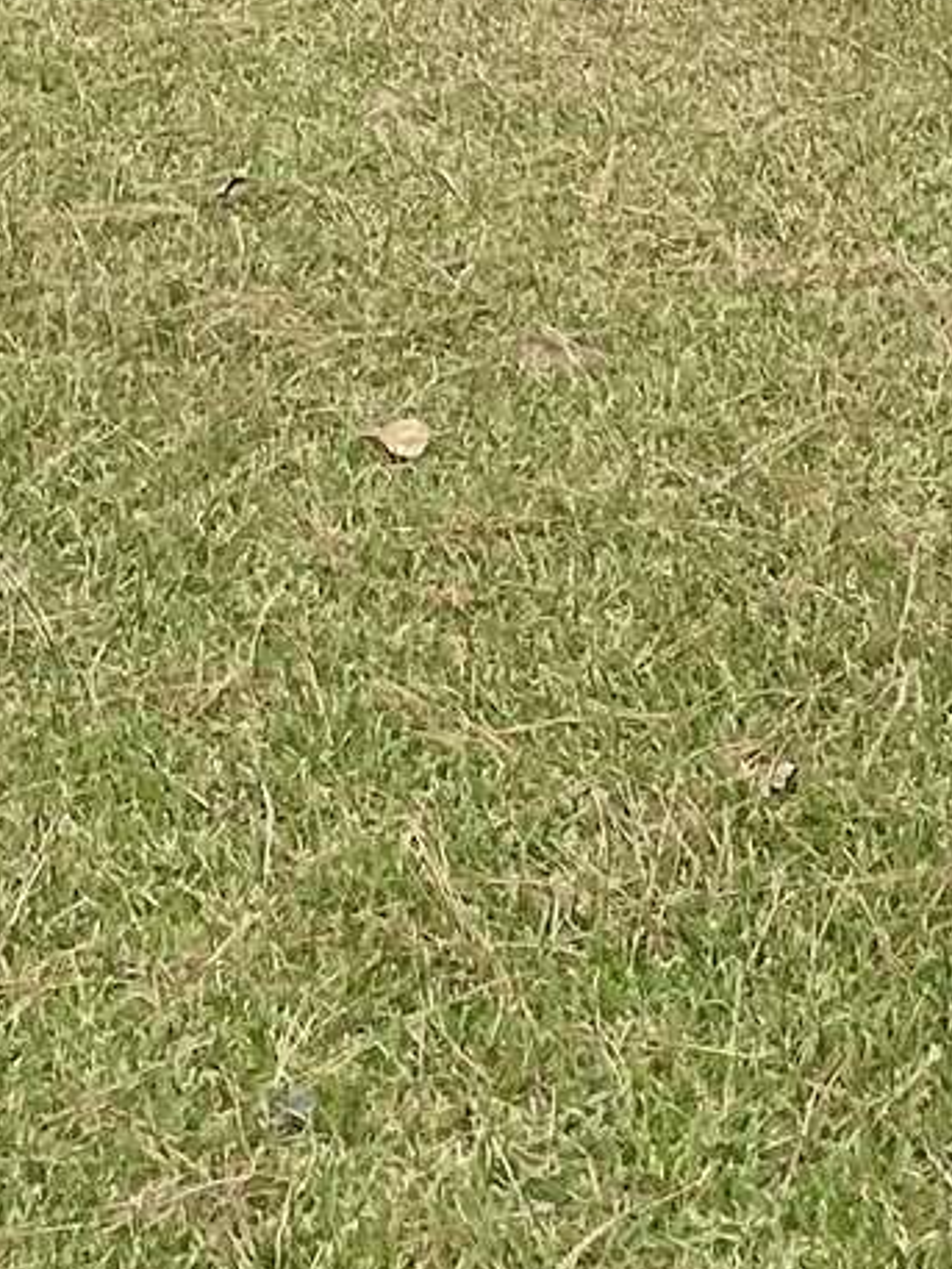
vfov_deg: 12.6
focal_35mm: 131
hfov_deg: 11.3
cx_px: 339
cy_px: -1511
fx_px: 4801
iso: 32
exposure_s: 1/3040
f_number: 1.8
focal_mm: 4.25
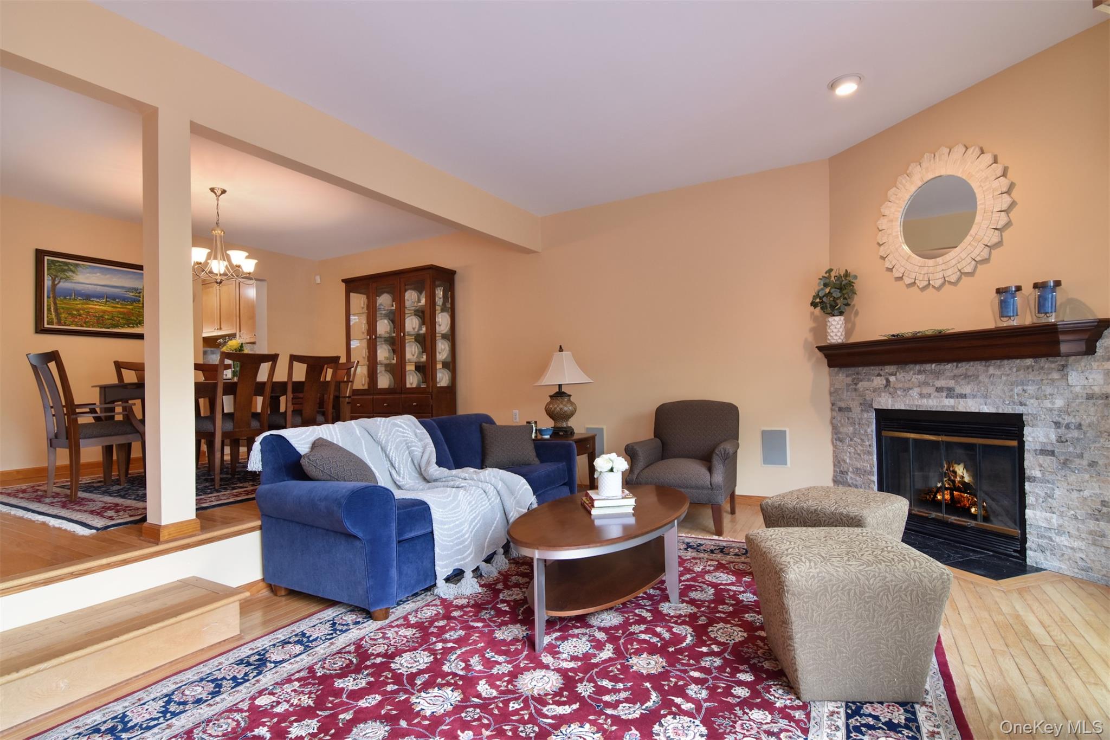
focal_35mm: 16
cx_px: 555
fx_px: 509
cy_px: 370
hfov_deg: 95.0
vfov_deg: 72.0
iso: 640
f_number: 8
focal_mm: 11
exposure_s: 1/30
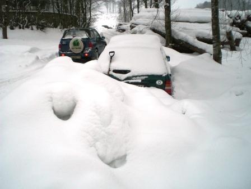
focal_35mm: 38
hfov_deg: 49.0
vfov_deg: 37.7
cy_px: 94
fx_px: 276
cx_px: 126
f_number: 3.1
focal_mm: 6.3
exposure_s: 1/125
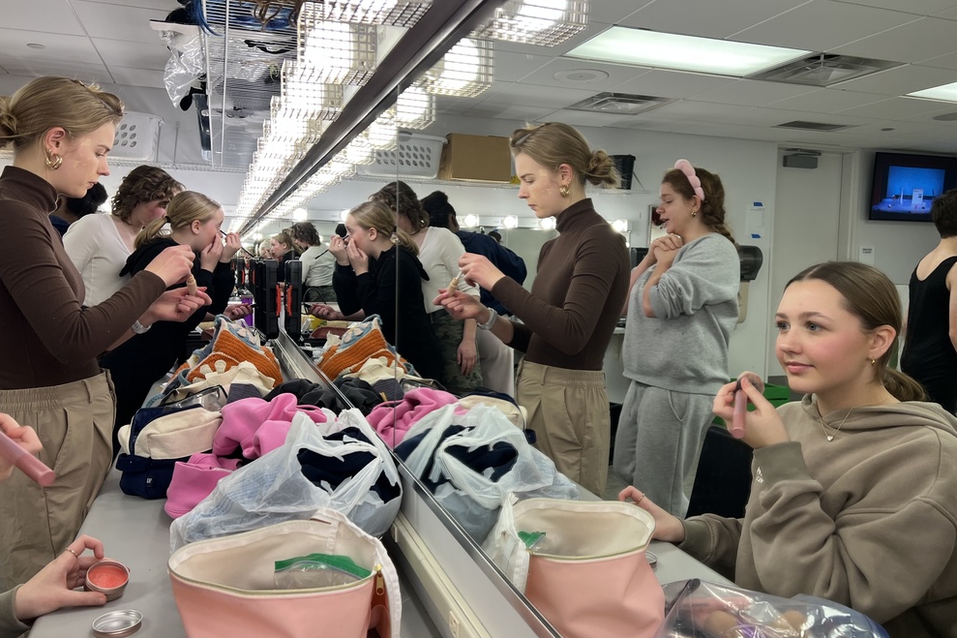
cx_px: 476
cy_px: 309
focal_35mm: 28
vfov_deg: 46.4
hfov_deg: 65.5
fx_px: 744
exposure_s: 1/120
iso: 50
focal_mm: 5.7
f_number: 1.5
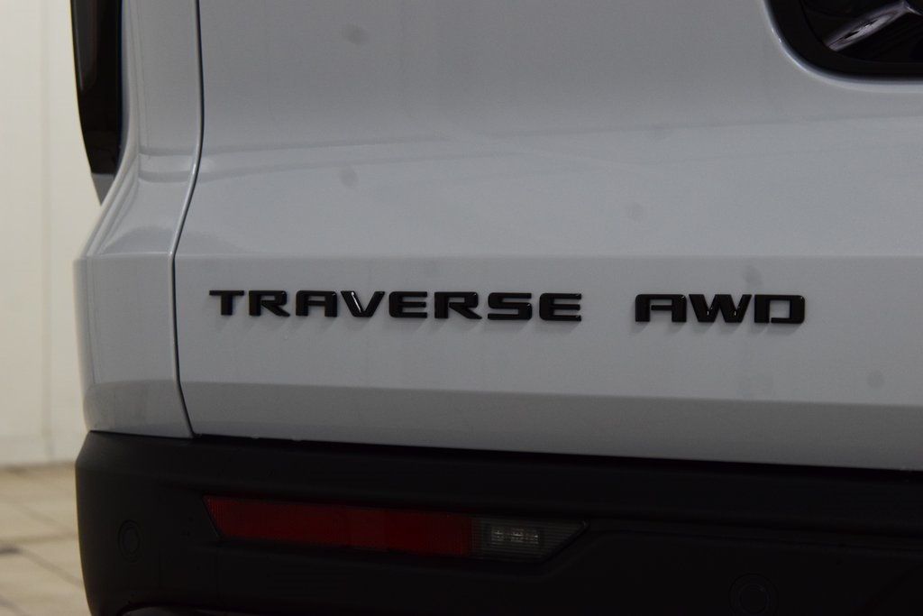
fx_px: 2000
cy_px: 308
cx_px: 462
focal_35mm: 78
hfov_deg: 26.0
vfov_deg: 17.5
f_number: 8
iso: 1600
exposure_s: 1/60
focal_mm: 52
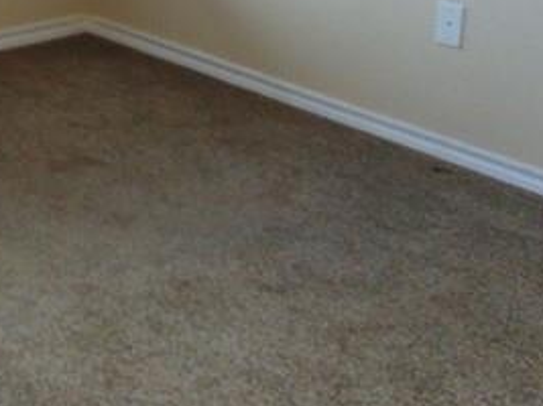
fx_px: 1505
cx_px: -258
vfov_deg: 14.6
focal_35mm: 96
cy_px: -162
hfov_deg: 18.3
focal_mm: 4.5
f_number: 3
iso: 160
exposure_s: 1/30
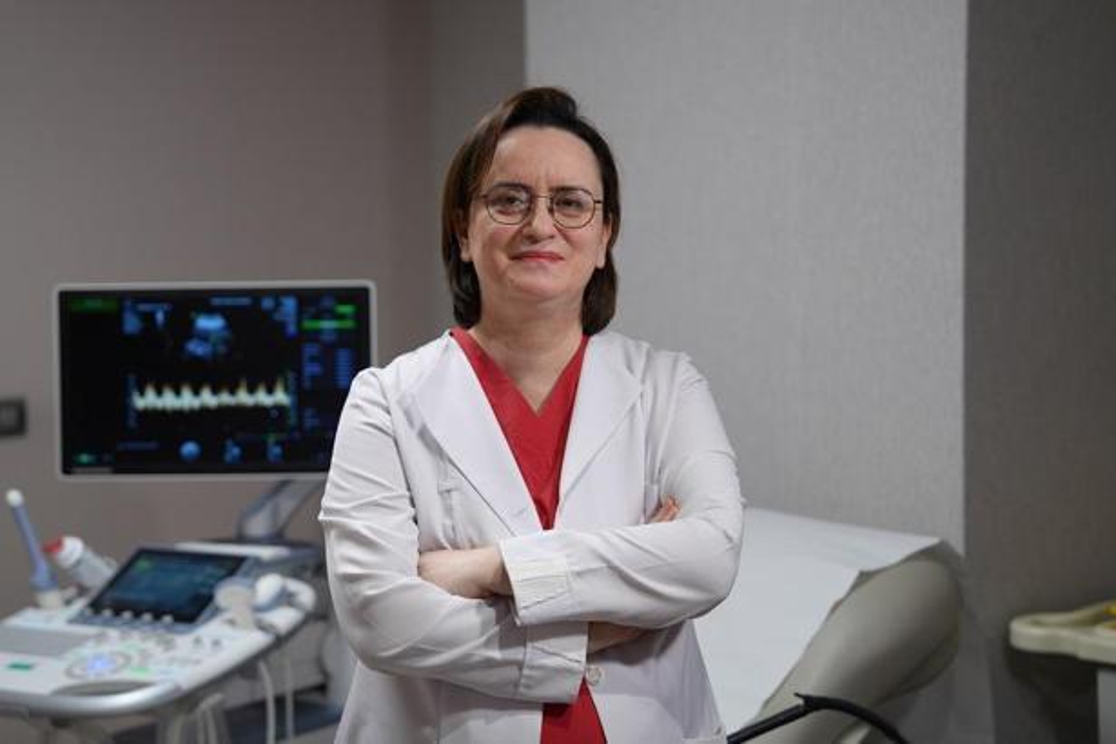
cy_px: 372
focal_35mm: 70
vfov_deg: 19.5
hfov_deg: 28.8
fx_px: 2170
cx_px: 558
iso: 400
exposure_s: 1/100
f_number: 2.8
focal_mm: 70
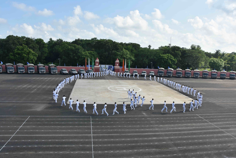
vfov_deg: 47.9
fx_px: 177
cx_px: 118
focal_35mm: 27
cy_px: 79
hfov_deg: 67.4
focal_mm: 18
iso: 220
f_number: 8
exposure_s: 1/500
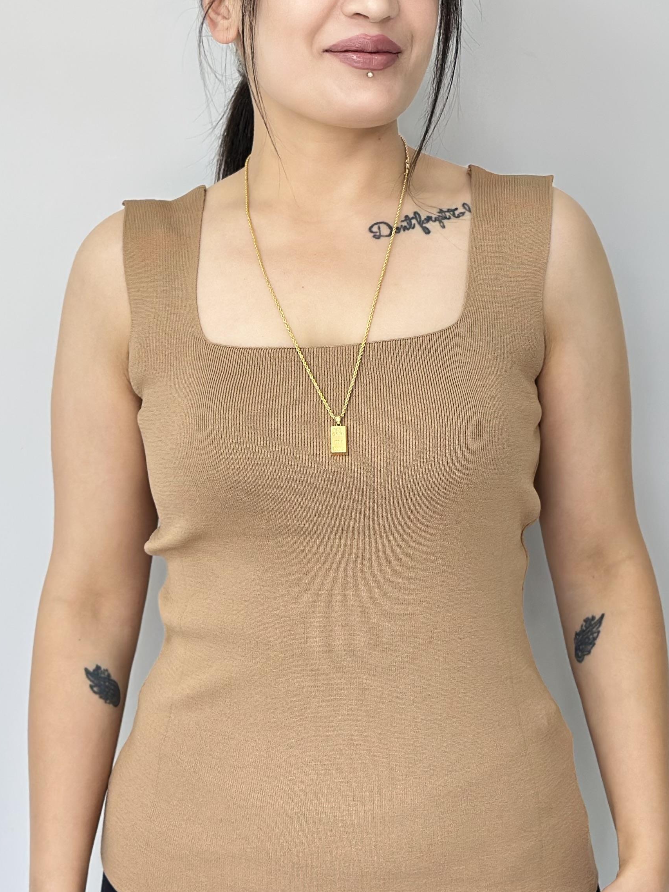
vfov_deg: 23.0
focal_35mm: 85
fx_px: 2190
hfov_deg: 17.4
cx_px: 349
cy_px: 362
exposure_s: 1/100
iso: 125
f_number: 1.78
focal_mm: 6.86
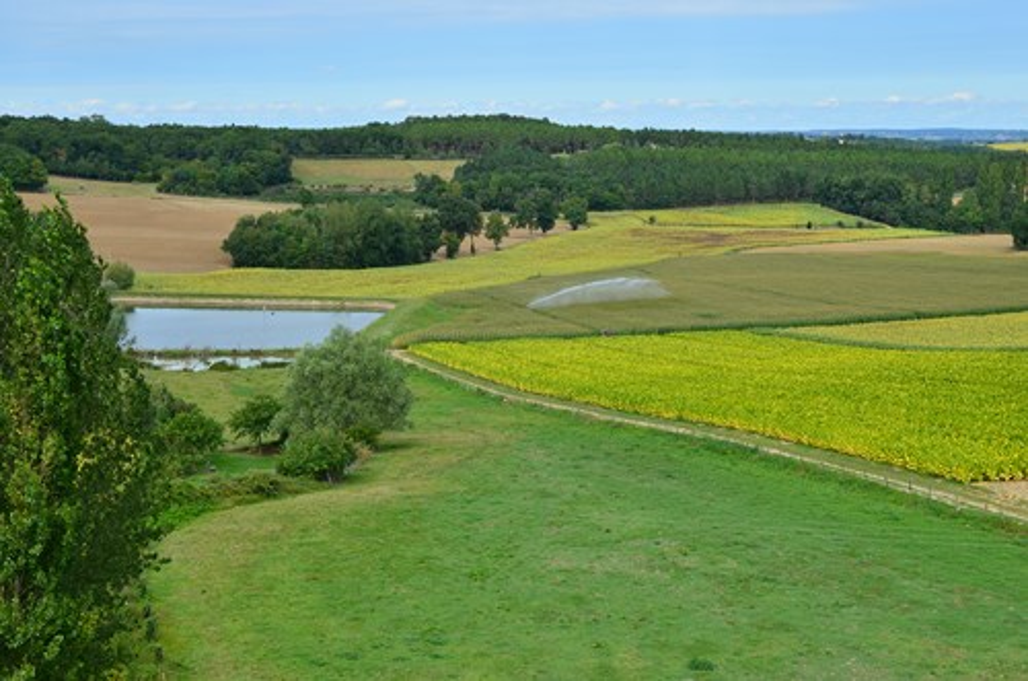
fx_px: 1624
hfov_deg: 35.1
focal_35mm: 57
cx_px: 514
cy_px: 340
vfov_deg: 23.7
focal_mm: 38
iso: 100
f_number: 11
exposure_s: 1/160
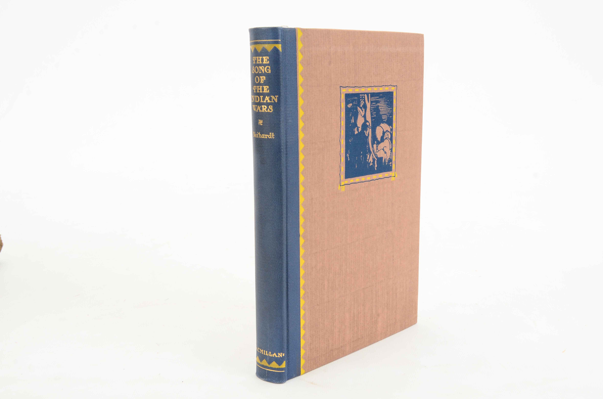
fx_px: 752
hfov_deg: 43.7
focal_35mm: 45
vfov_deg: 29.7
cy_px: 200
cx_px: 302
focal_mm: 30
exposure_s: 1/80
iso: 400
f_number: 11
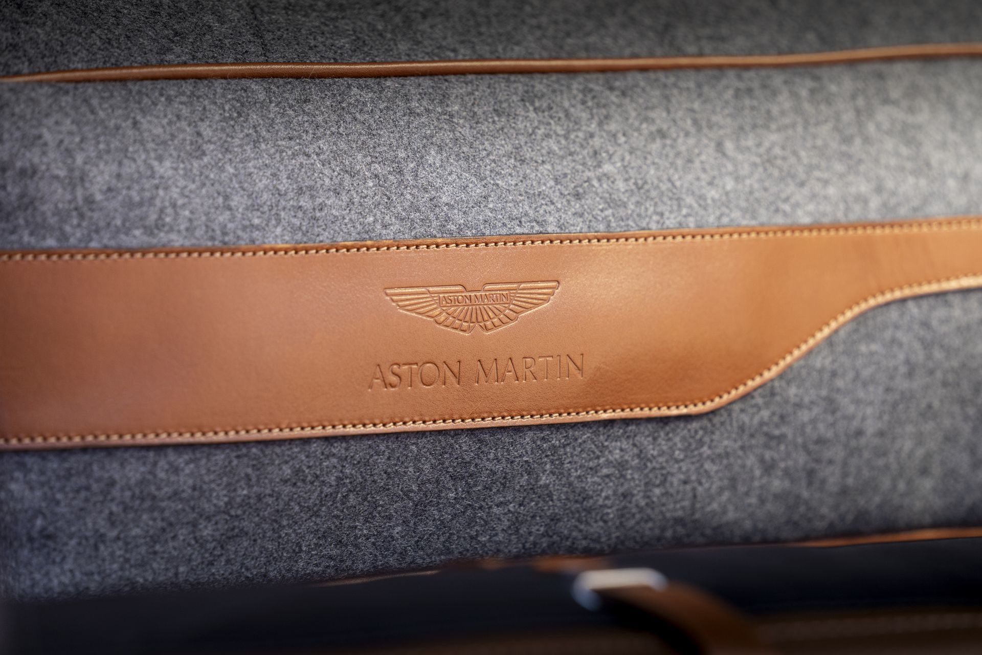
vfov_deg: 7.4
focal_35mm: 186
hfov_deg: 11.1
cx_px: 491
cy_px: 328
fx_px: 5073
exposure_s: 1/160
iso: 640
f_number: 5
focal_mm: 186
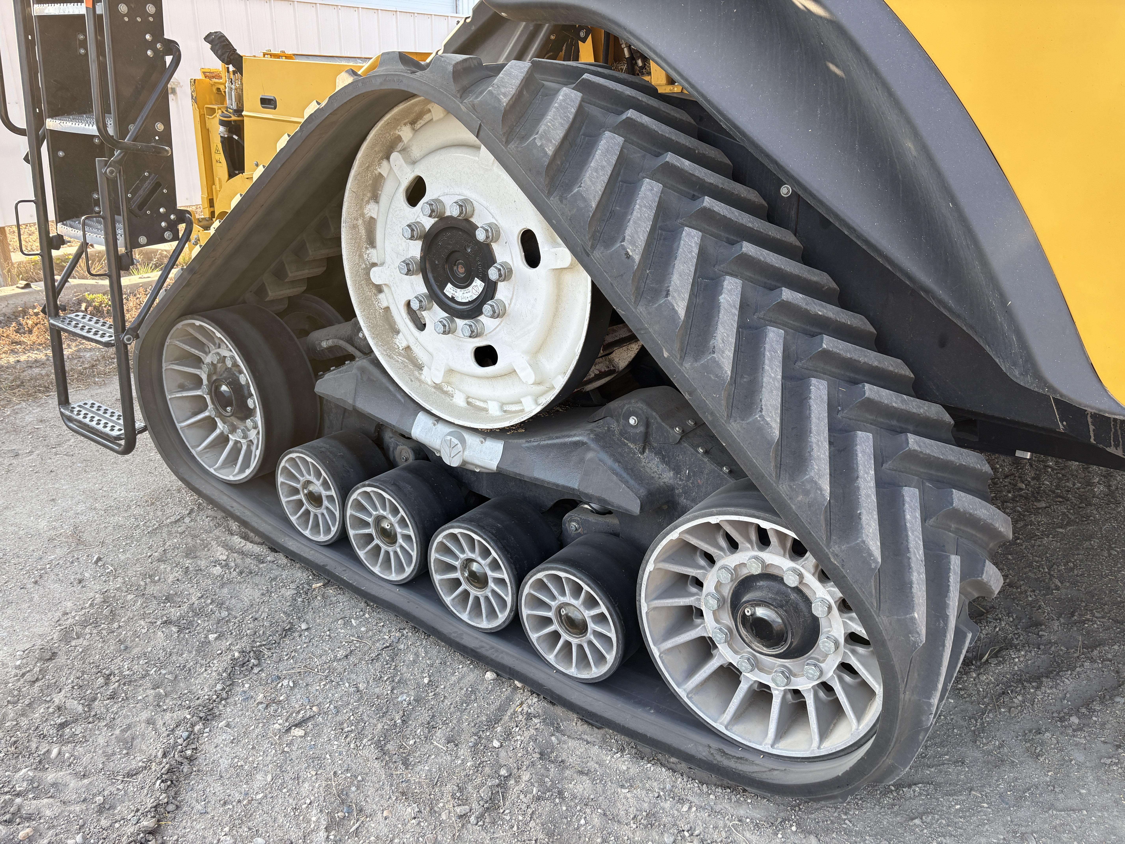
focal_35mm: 26
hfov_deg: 67.3
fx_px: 845
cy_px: 422
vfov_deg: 53.1
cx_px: 562
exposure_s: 1/216
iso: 40
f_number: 1.6
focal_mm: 5.96
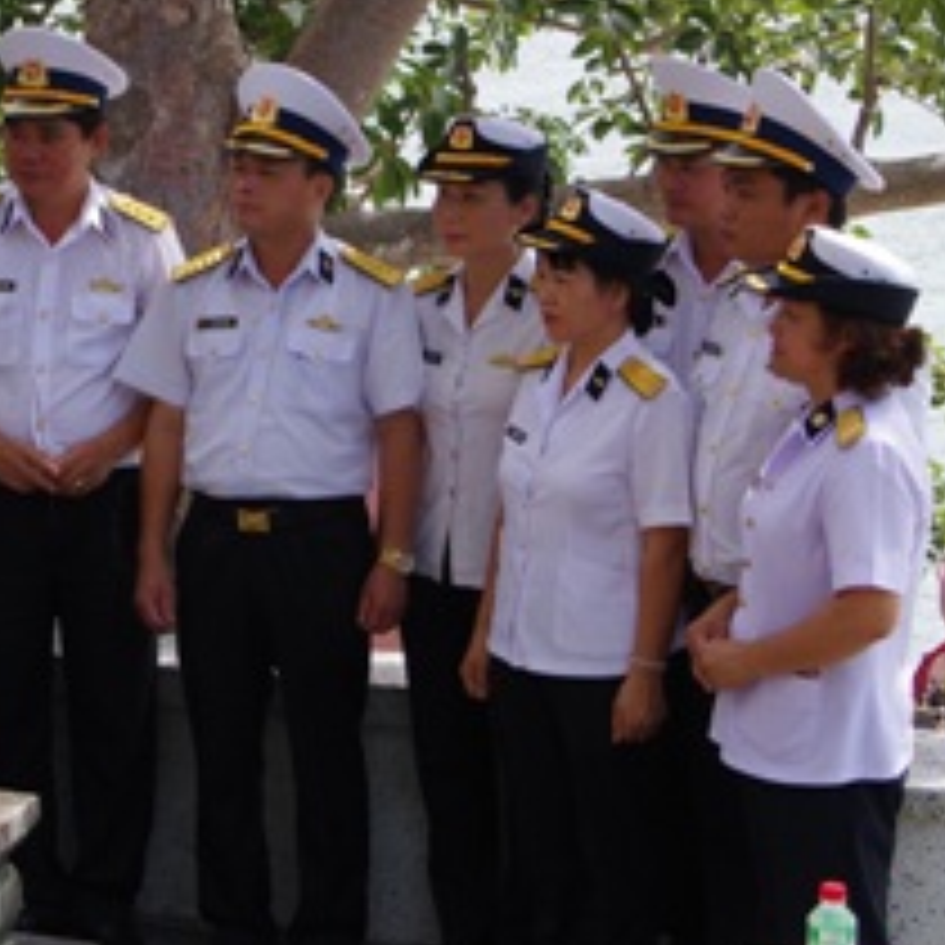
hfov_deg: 20.8
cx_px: 346
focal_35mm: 83
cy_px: 484
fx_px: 2564
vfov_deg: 20.9
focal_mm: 28
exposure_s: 1/160
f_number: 7.1
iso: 200
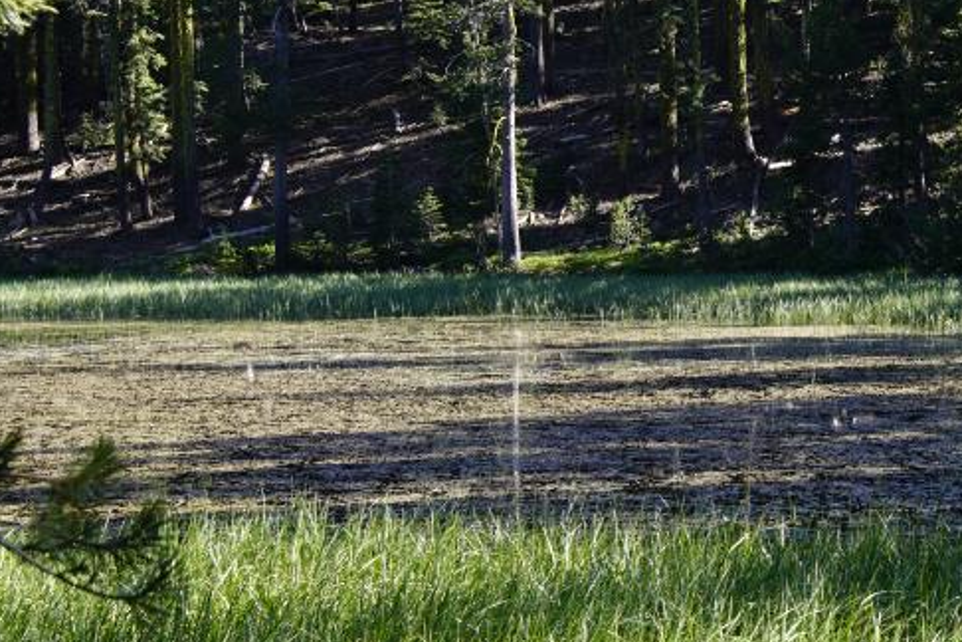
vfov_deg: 12.7
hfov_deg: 18.5
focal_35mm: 108
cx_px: 905
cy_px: 250
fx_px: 2886
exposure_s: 1/80
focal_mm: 35
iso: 100
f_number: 7.1
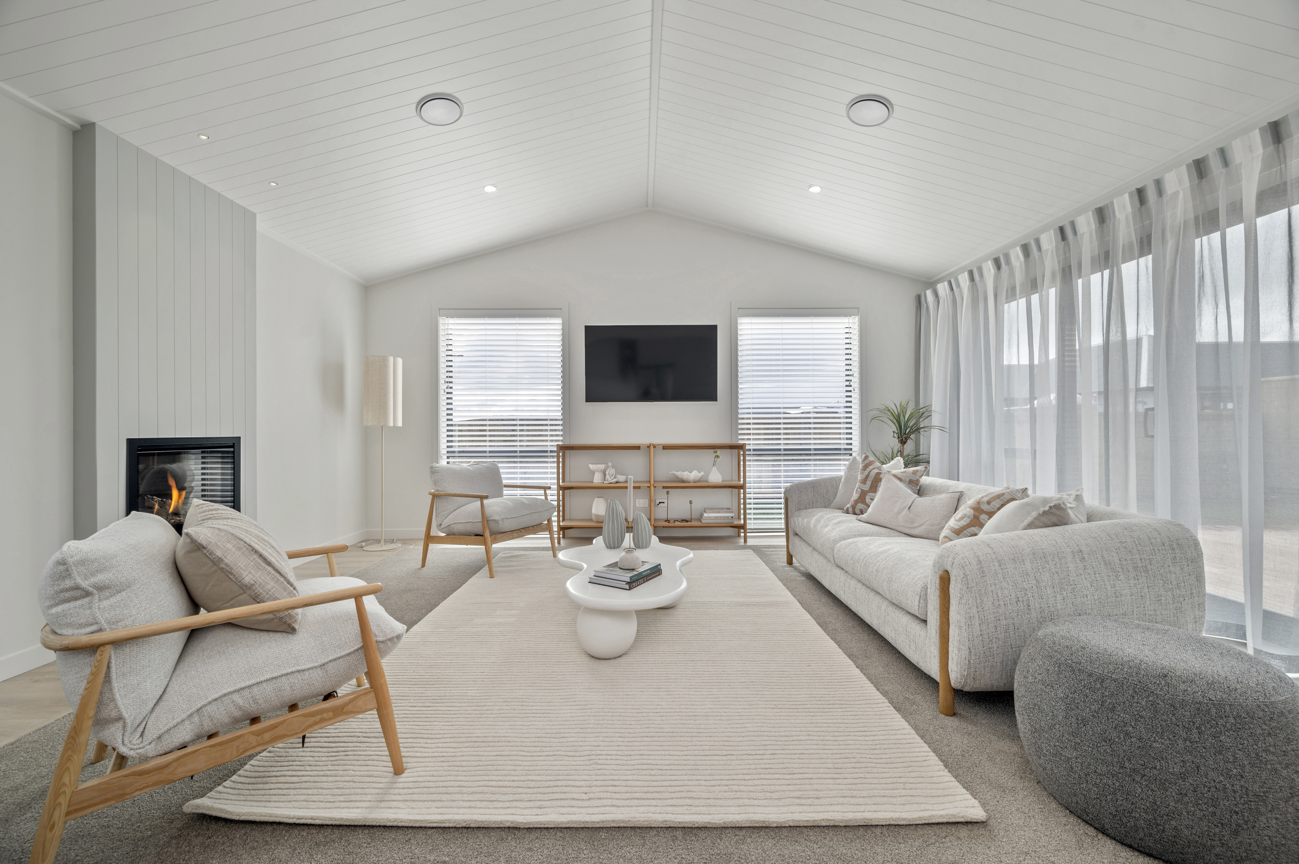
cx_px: 650
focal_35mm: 14
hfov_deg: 104.3
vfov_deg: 81.1
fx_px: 505
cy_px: 432
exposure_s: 1/5
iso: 100
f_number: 7.1
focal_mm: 14
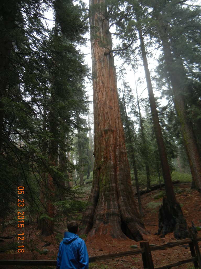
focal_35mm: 30
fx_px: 232
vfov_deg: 60.0
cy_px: 134
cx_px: 100
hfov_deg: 46.8
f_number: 3.5
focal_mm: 5.4
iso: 160
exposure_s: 1/143
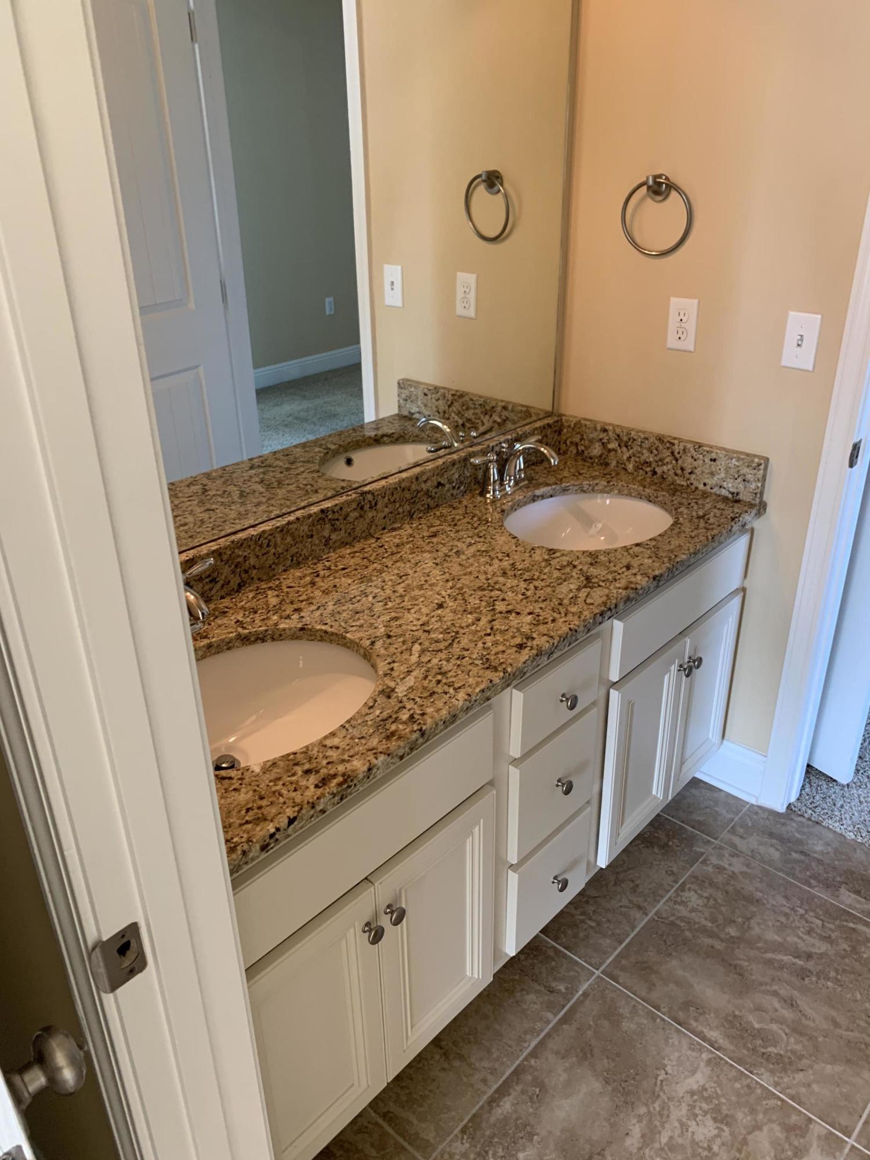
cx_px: 435
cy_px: 580
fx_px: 871
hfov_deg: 53.1
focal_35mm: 26
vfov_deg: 67.3
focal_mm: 4.25
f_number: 1.8
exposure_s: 1/60
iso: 200
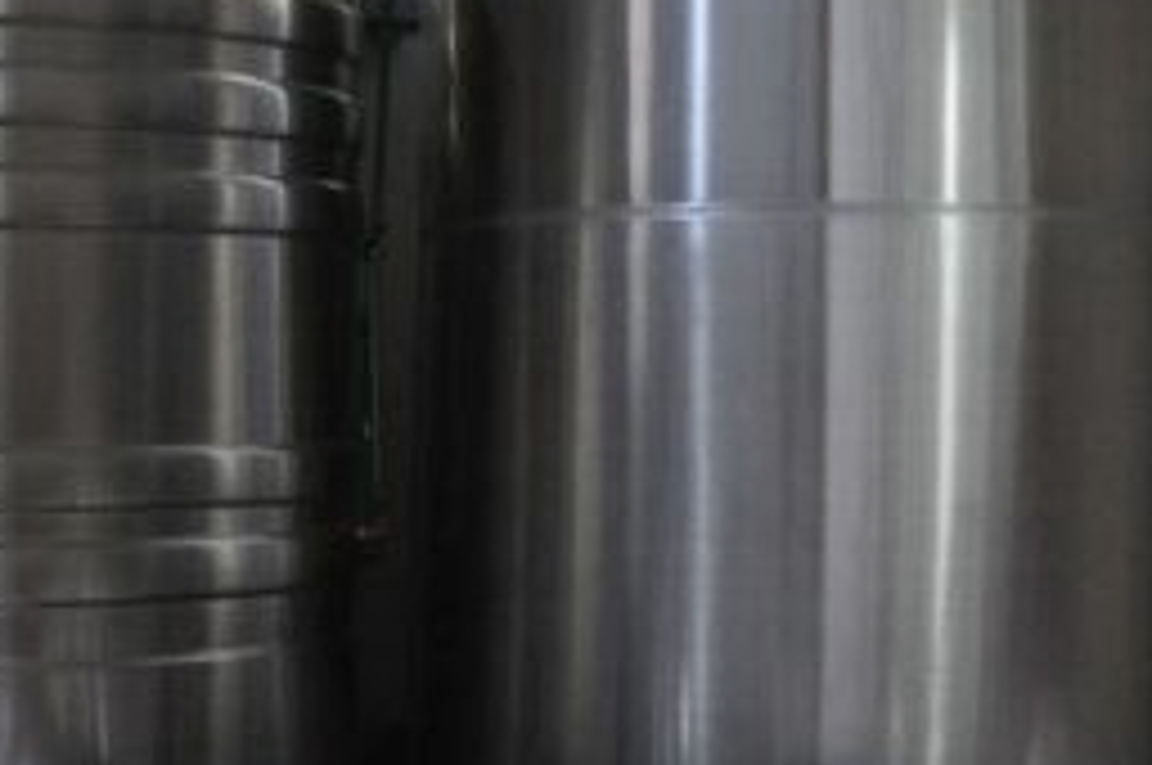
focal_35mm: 81
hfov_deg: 25.0
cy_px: 369
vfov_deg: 16.8
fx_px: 2589
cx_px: 400
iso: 2000
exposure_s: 1/25
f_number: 4
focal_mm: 18
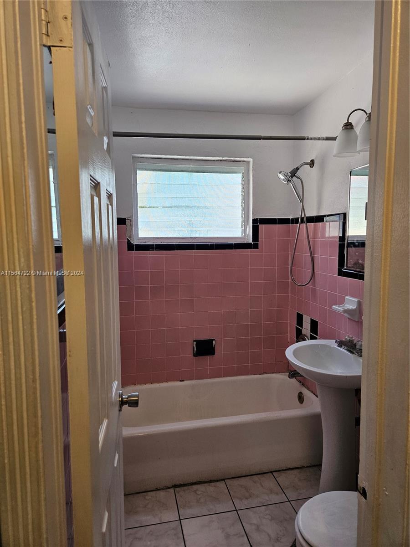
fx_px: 363
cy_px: 274
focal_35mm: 23
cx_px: 205
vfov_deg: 73.9
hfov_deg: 58.9
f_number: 1.8
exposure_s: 1/120
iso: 160
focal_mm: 5.4
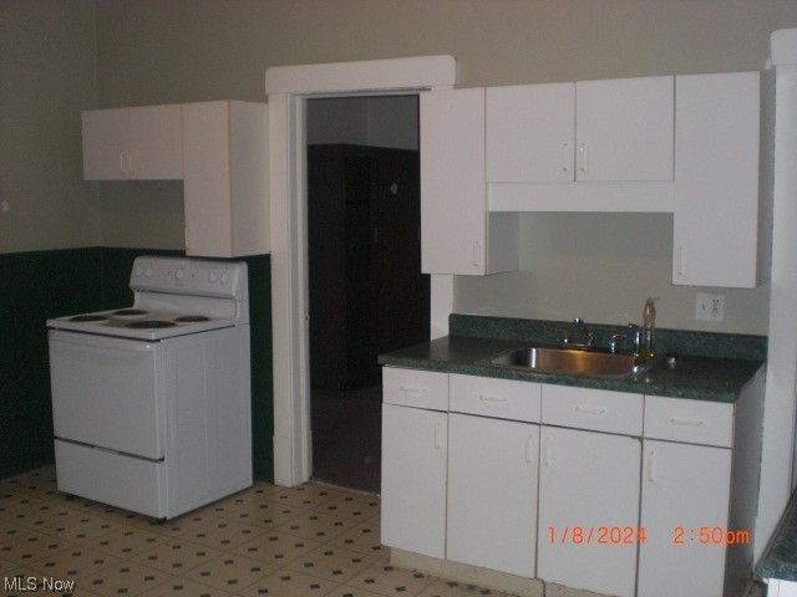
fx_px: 875
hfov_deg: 49.0
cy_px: 298
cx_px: 398
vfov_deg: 37.7
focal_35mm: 38
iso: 200
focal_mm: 6.3
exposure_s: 1/60
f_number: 3.1
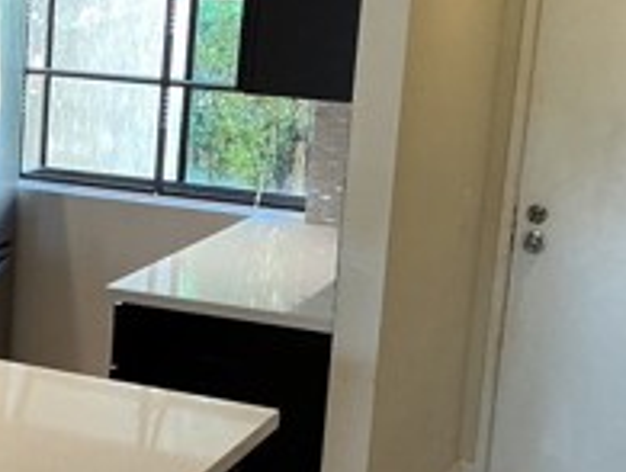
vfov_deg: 15.6
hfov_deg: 19.6
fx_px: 1721
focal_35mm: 95
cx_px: -87
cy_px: 250
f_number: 1.8
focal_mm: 3
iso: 100
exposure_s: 1/60
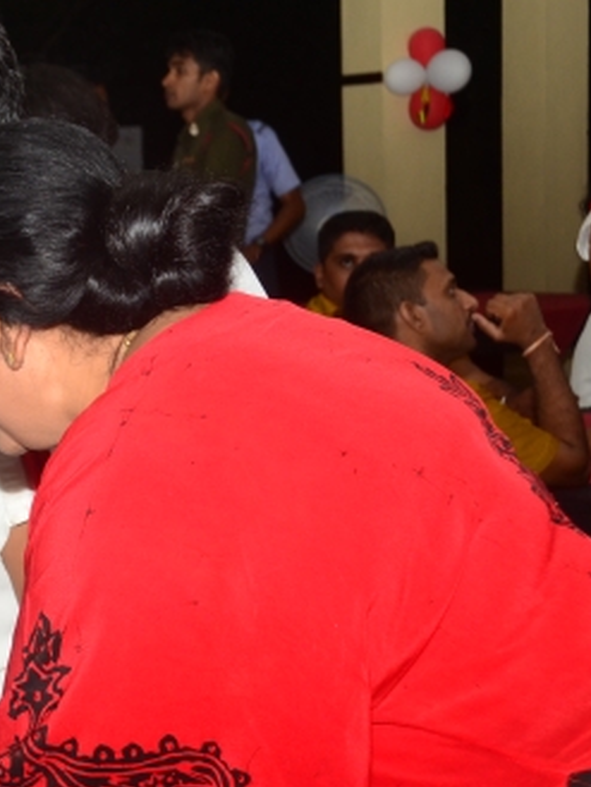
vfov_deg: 20.0
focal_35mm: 98
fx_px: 2229
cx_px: -167
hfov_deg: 14.5
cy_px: 494
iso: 800
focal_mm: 32
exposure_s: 1/125
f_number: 5.6
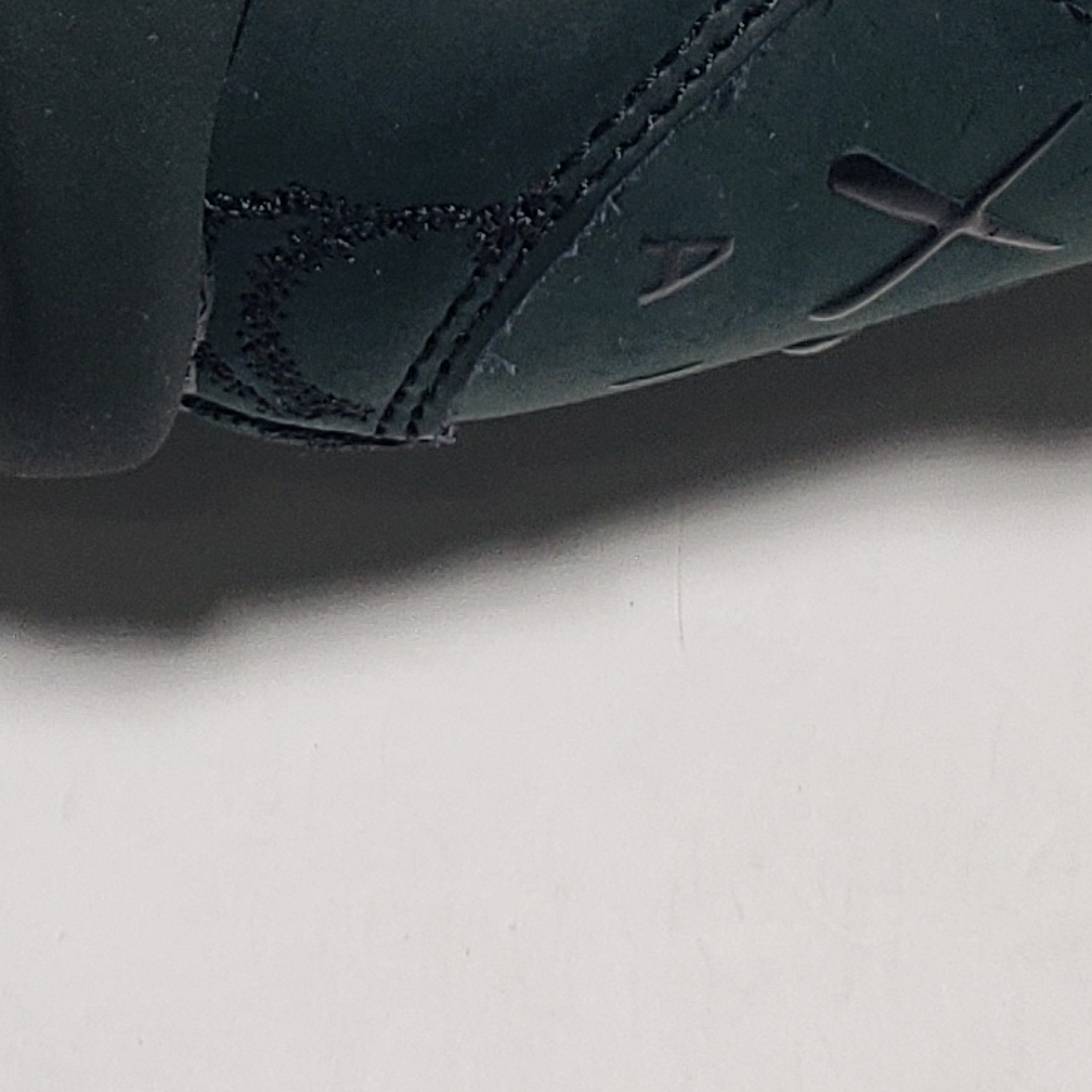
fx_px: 4497
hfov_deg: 13.0
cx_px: -602
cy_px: -1091
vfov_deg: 12.3
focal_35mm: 126
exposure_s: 1/413
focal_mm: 4.3
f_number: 1.5
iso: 50
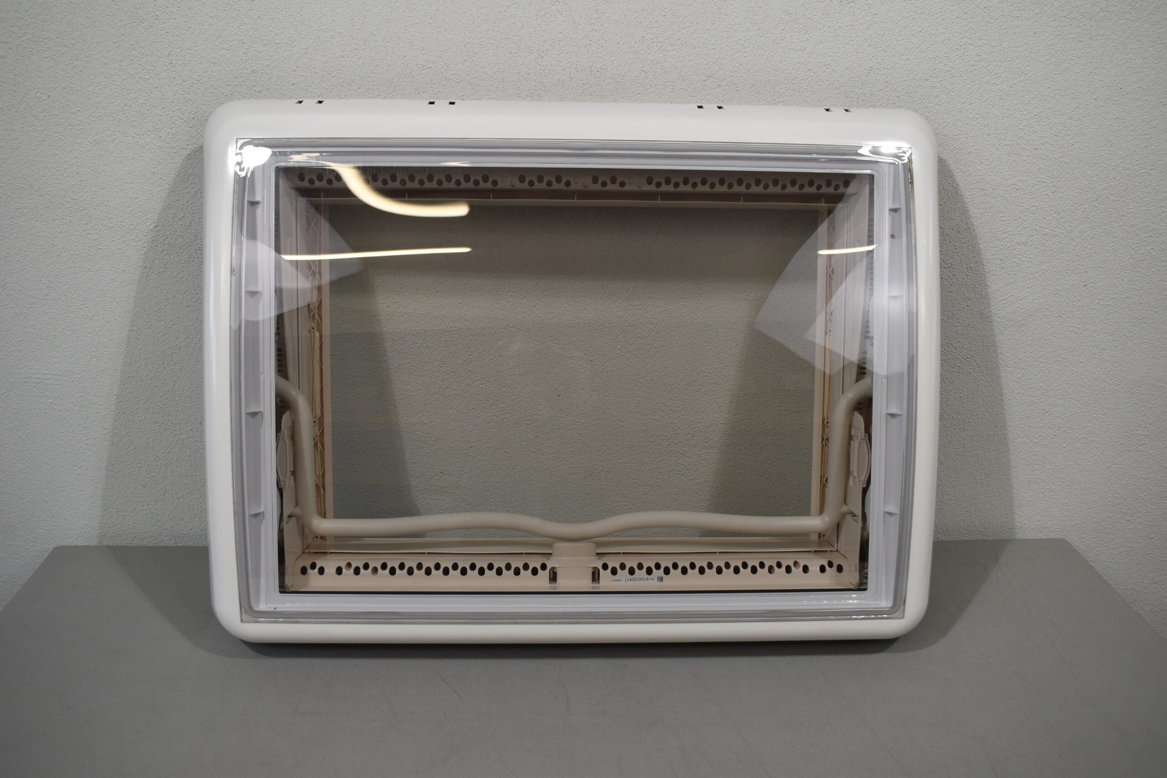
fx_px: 972
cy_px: 389
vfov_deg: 43.6
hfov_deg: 61.9
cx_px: 584
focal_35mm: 30
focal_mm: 20
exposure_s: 1/125
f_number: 5.6
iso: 280
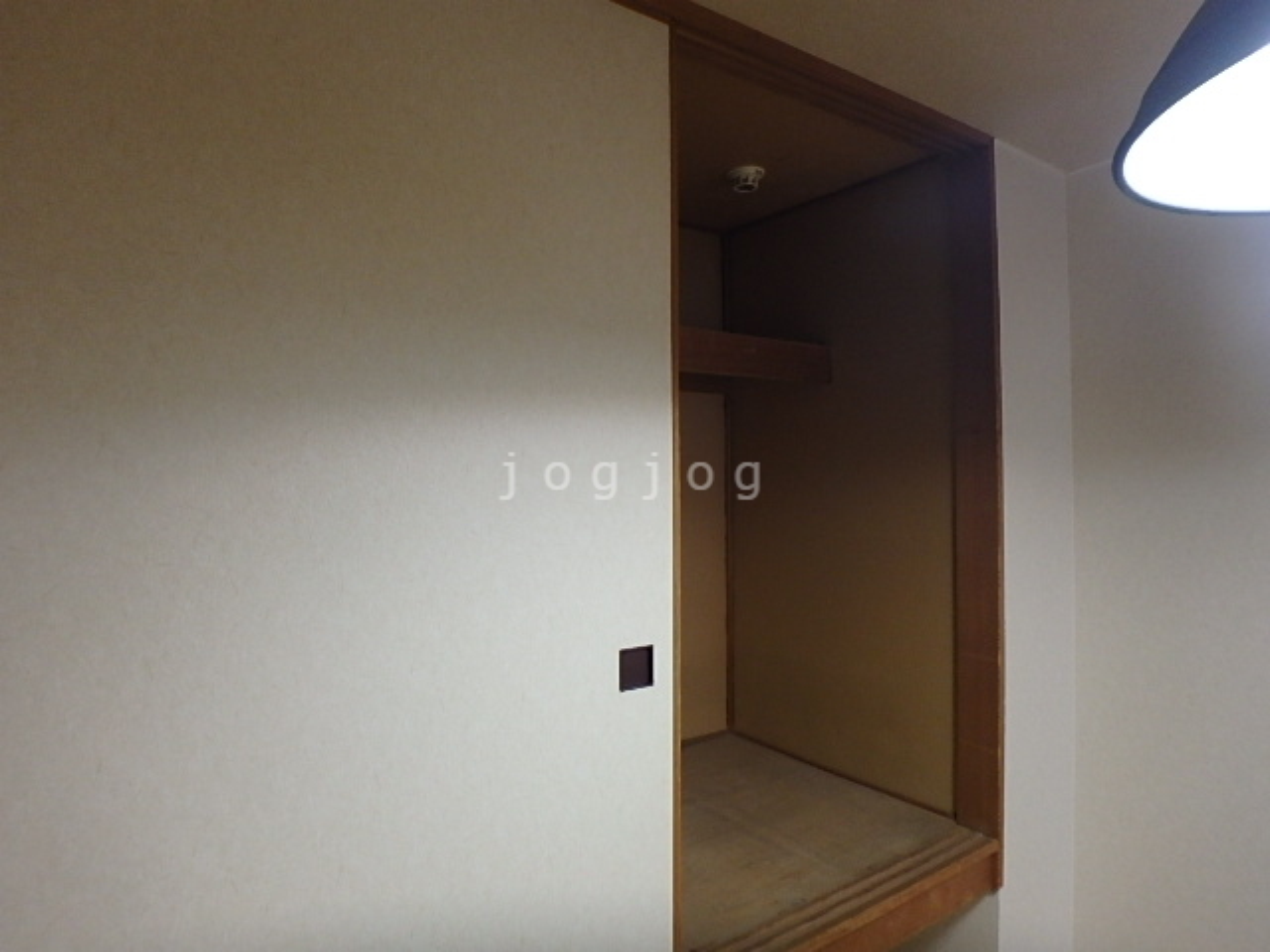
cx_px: 635
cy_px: 476
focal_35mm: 21
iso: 320
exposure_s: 1/30
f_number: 3.5
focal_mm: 3.7
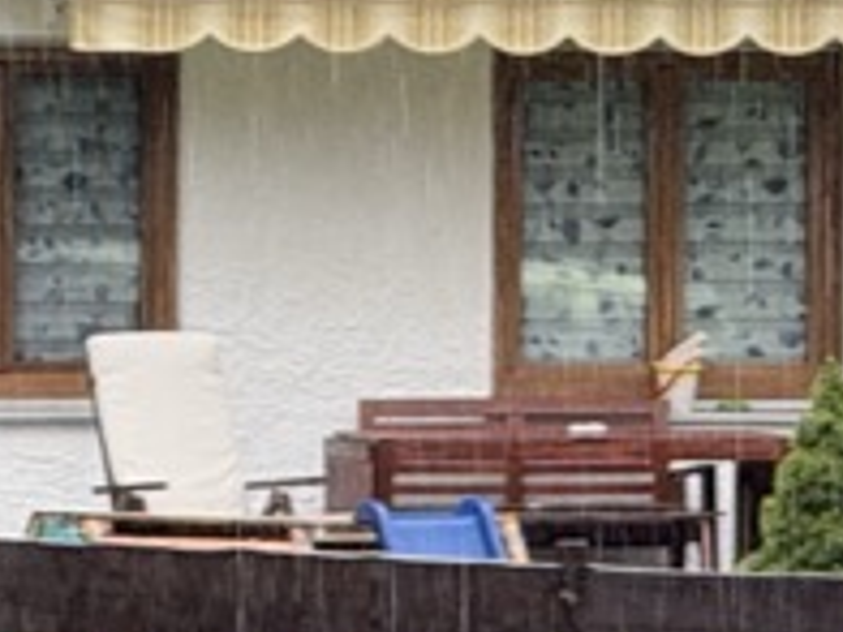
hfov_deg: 3.2
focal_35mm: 626
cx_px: 976
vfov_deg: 2.4
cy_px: -537
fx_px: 15245
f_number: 2.8
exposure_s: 1/147
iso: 64
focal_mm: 15.66
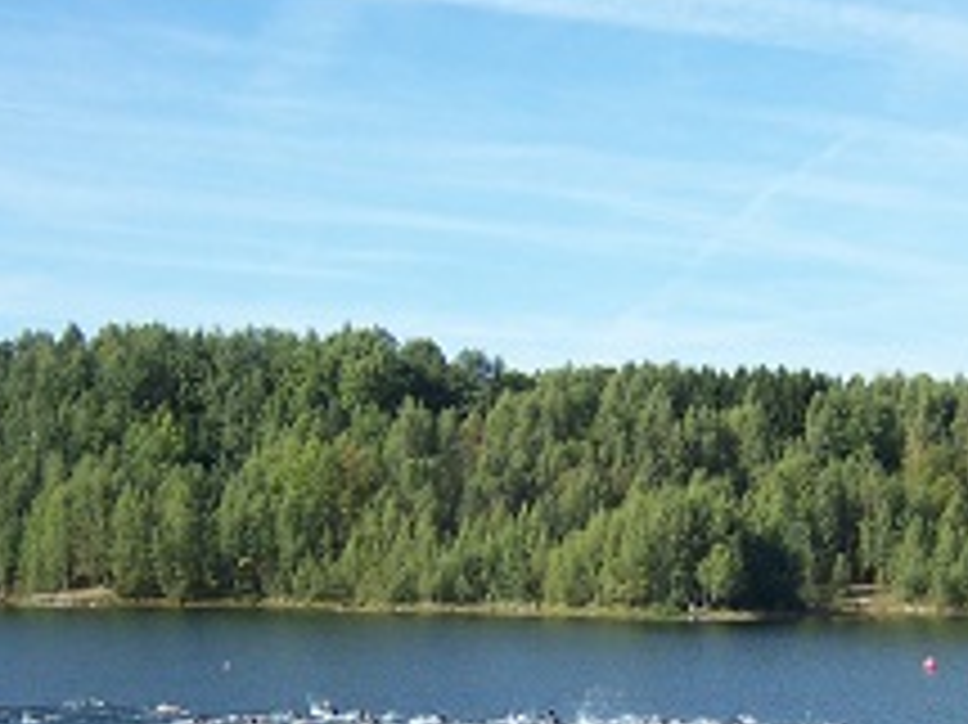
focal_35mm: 67
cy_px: 616
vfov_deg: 21.5
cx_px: 666
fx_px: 1873
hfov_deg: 28.7
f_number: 2.8
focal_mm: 6.2
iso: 80
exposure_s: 1/640
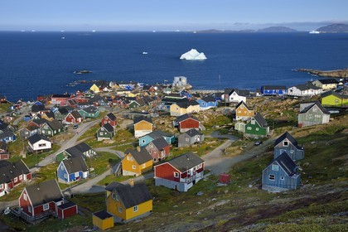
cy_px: 116
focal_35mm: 44
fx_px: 425
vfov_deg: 30.5
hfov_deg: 44.5
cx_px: 174
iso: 200
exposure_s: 1/250
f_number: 13
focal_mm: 44
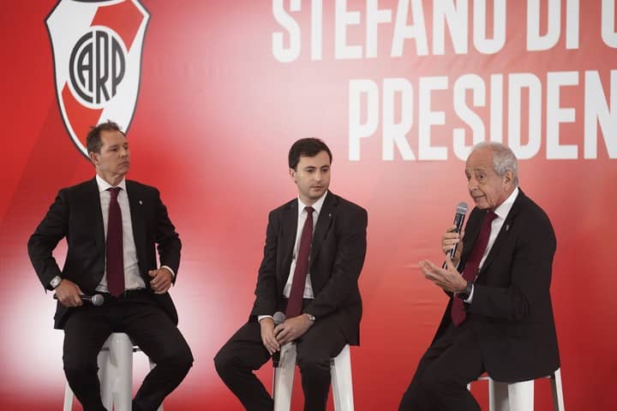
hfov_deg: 18.1
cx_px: 308
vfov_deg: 12.1
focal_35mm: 113
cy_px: 206
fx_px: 1937
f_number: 2.8
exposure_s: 1/320
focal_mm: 113
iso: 2000
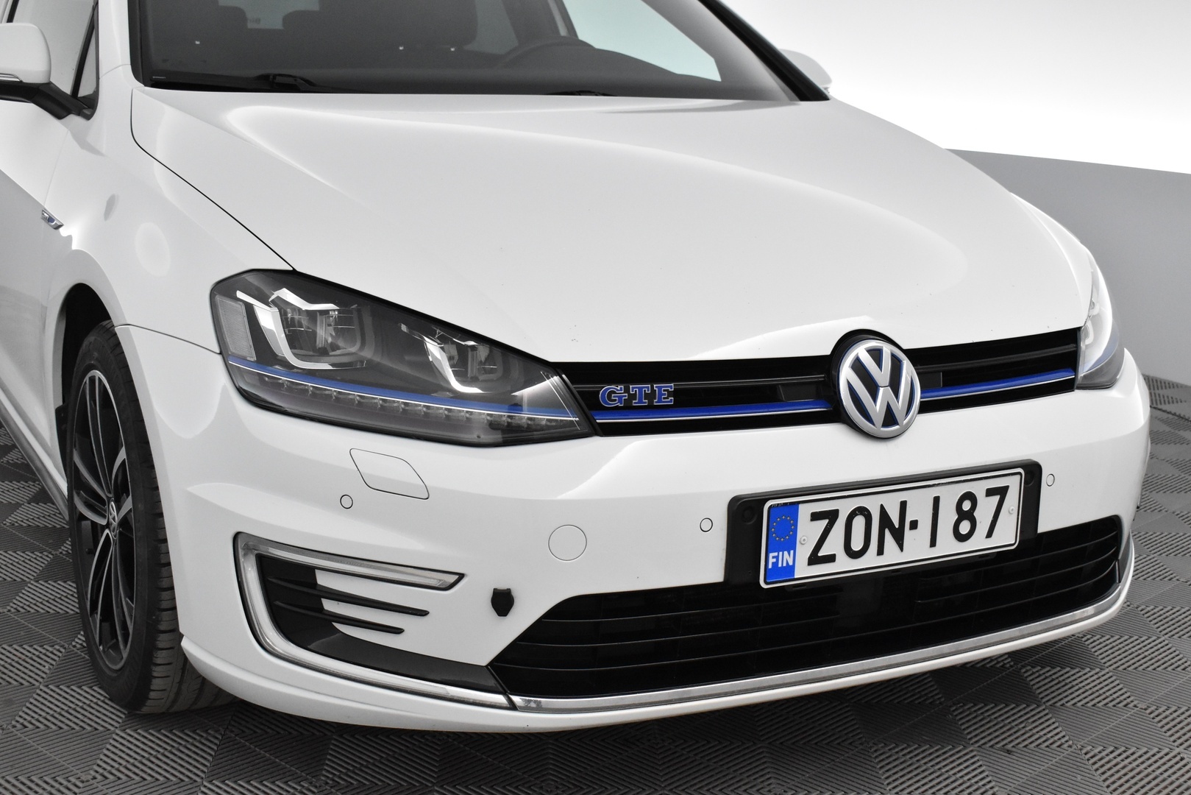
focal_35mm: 48
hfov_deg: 41.1
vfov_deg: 28.1
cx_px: 596
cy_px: 398
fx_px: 1588
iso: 3200
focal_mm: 32
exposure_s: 1/160
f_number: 6.3
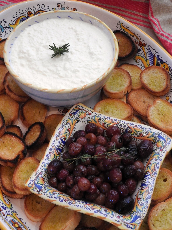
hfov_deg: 22.6
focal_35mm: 65
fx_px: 431
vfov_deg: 29.8
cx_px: 86
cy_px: 115
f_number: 4.2
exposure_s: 1/25
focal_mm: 11.6
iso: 400
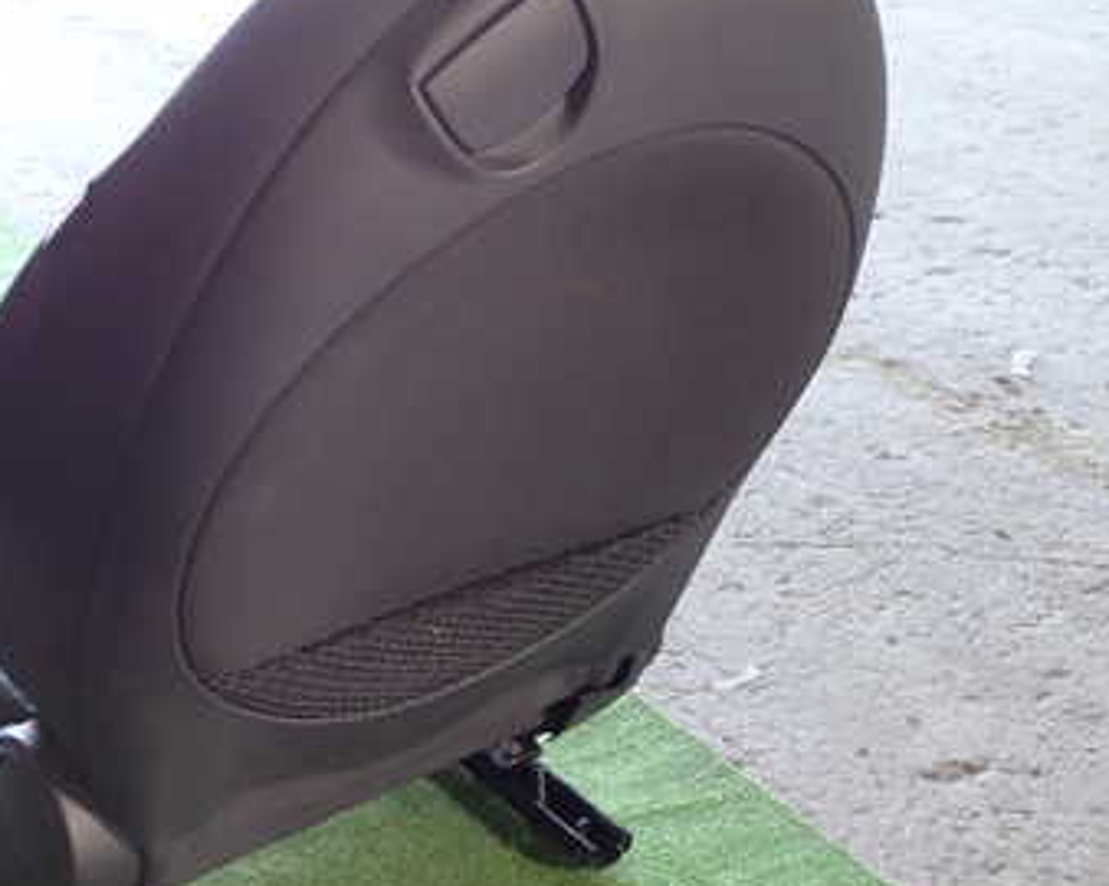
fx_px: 1706
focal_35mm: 52
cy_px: 463
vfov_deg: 29.1
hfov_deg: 35.3
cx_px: 289
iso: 200
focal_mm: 5.4
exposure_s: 1/30
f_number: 2.3
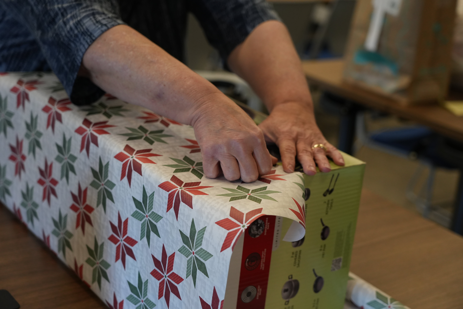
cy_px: 154
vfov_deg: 21.6
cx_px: 232
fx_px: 810
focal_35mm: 63
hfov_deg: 31.9
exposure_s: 1/160
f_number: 4
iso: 2000
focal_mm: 63
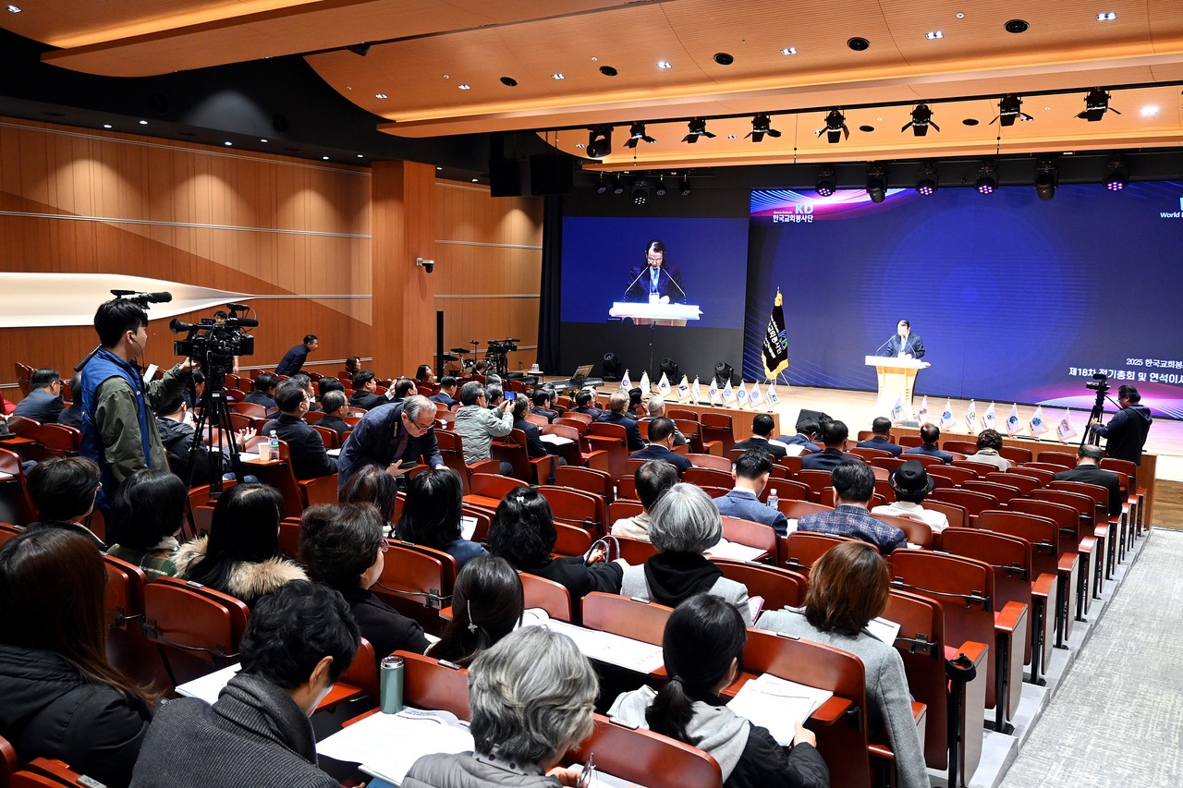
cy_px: 394
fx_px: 986
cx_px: 592
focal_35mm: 30
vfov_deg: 43.6
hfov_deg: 61.9
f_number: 3.8
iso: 1600
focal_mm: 20
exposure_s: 1/125
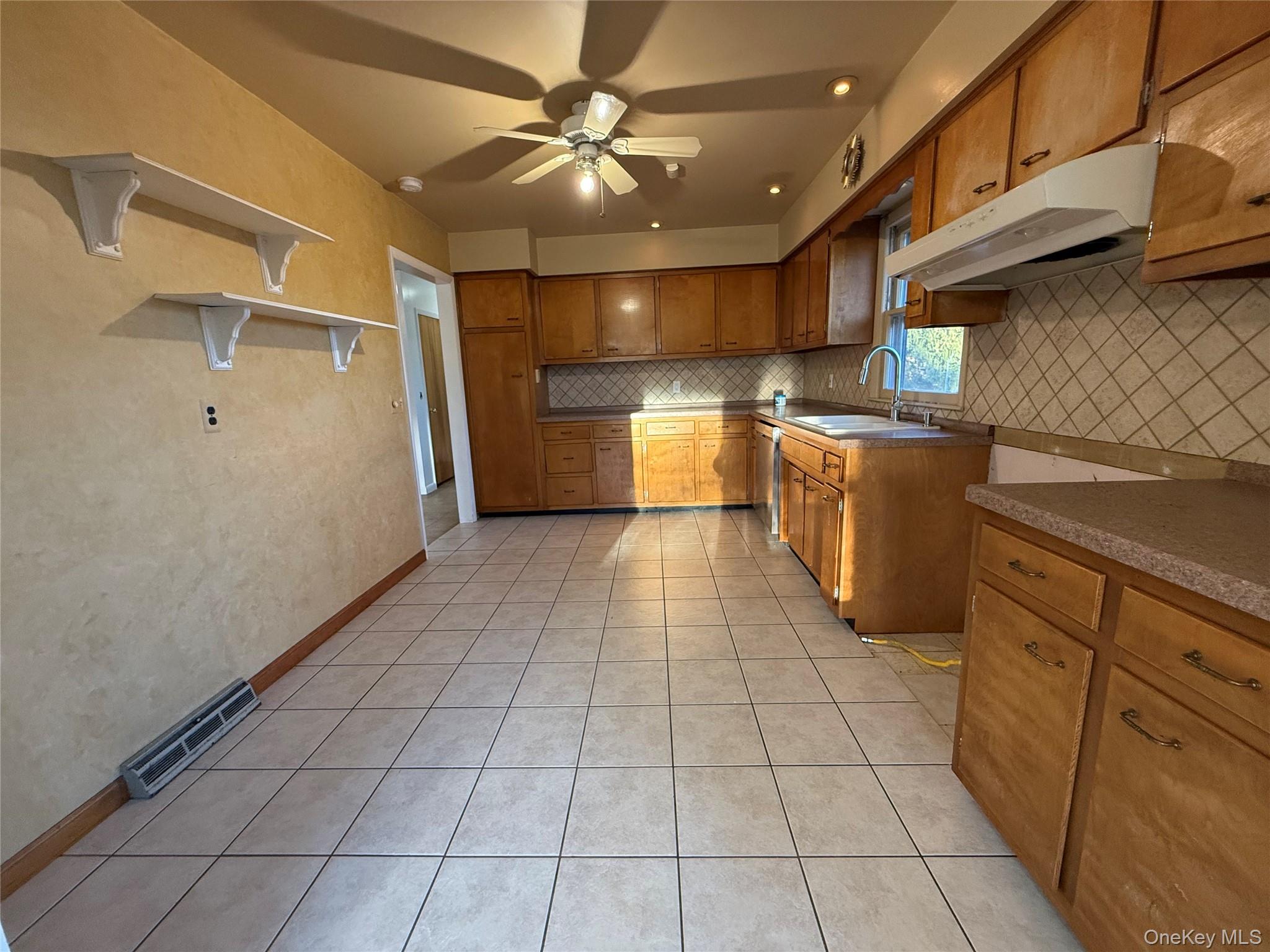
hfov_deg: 102.1
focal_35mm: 14
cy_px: 476
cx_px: 635
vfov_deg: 85.7
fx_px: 514
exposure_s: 1/120
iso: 320
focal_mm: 2.22
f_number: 2.2
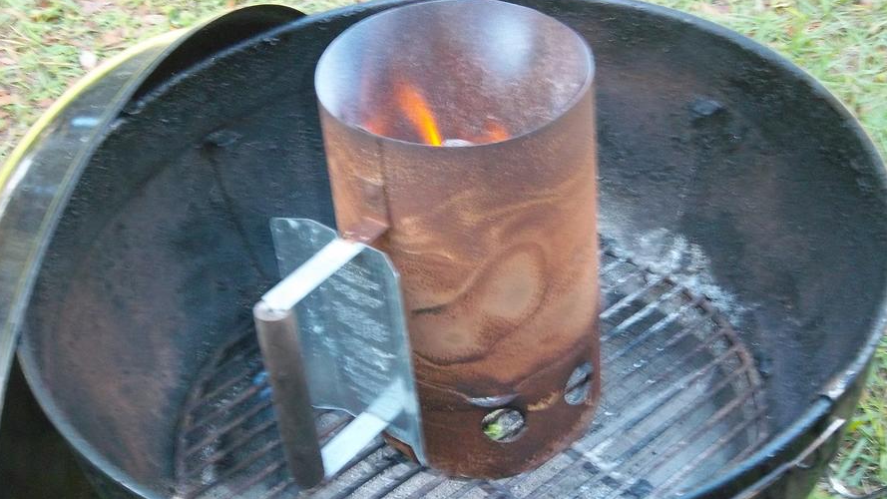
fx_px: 1505
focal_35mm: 64
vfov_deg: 18.8
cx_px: 443
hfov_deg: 32.8
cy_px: 263
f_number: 5.34
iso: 320
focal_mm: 10.42
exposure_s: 1/40
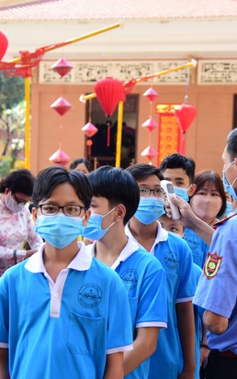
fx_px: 796
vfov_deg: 26.8
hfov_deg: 16.9
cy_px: 184
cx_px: 152
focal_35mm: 77
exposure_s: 1/250
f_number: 4
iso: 320
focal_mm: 48
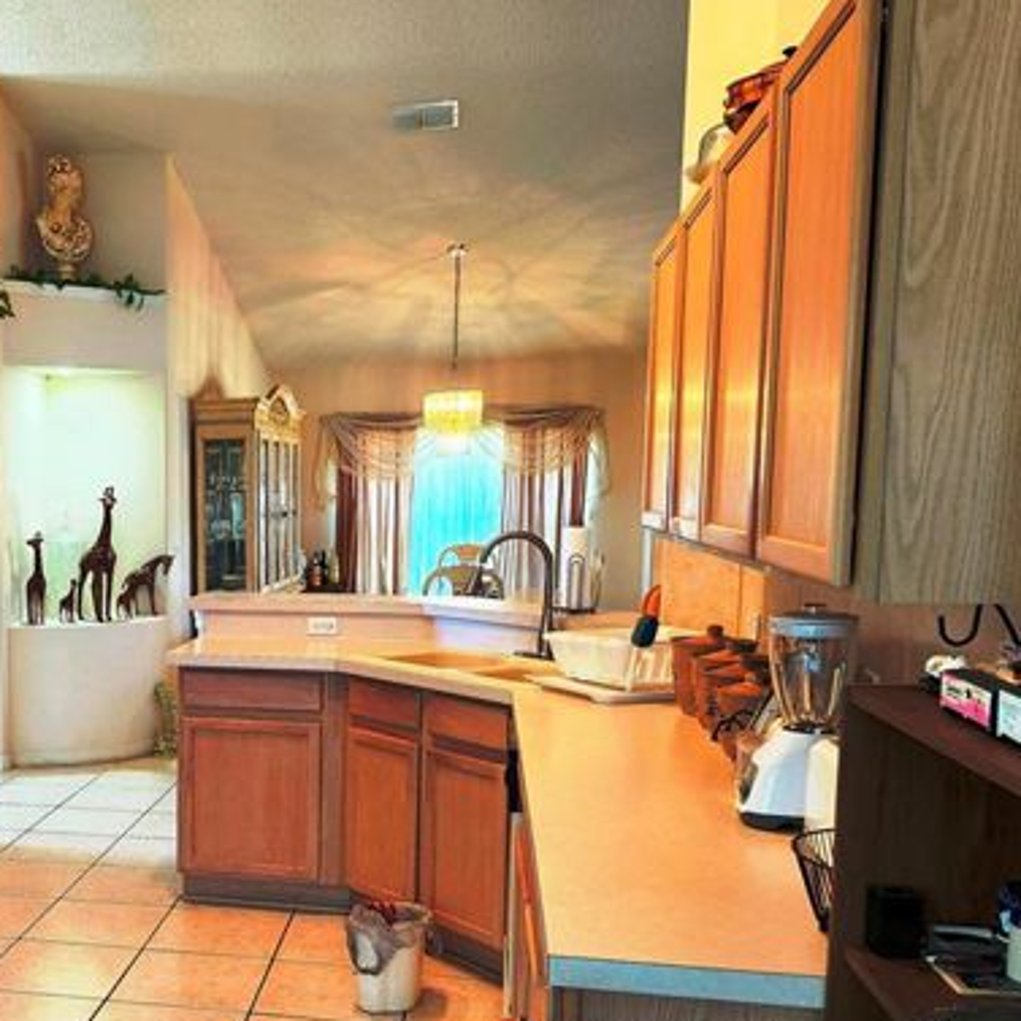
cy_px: 650
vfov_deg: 43.4
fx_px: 1268
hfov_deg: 41.3
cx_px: 156
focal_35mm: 38
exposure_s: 1/120
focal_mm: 5.54
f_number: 1.8
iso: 640
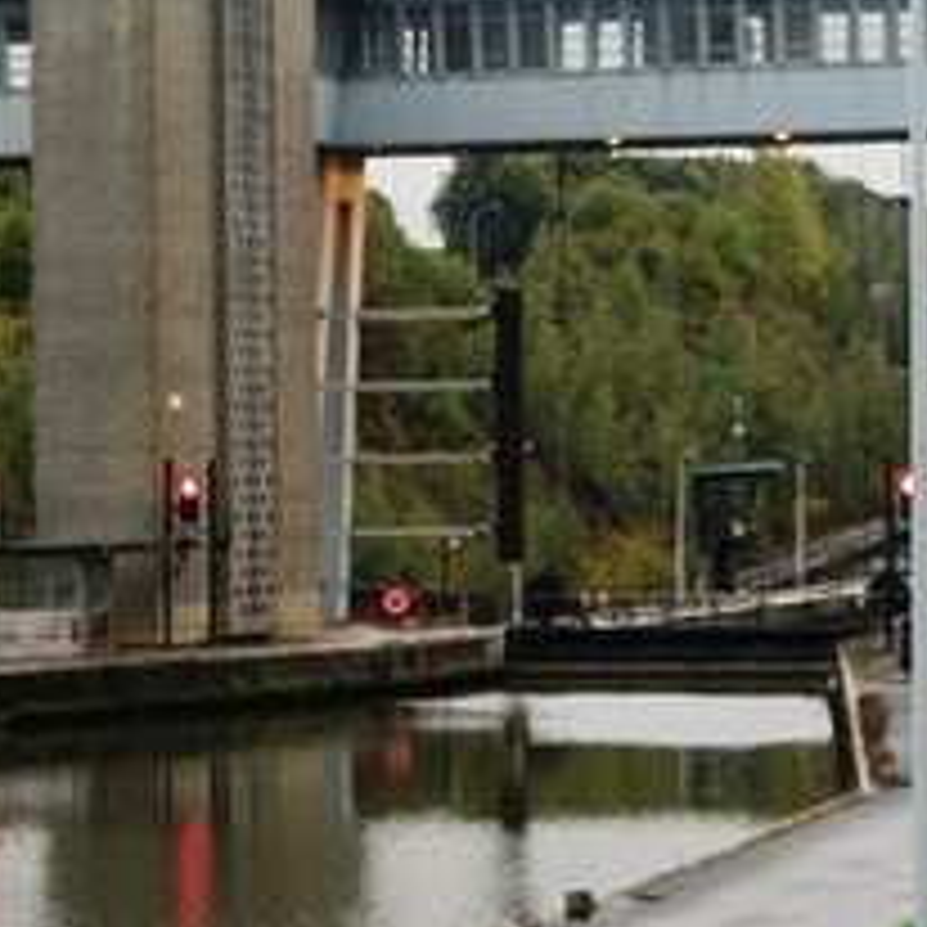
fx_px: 4848
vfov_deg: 10.9
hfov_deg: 10.9
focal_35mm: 160
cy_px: 396
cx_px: 306
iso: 100
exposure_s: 1/100
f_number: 4.1
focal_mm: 11
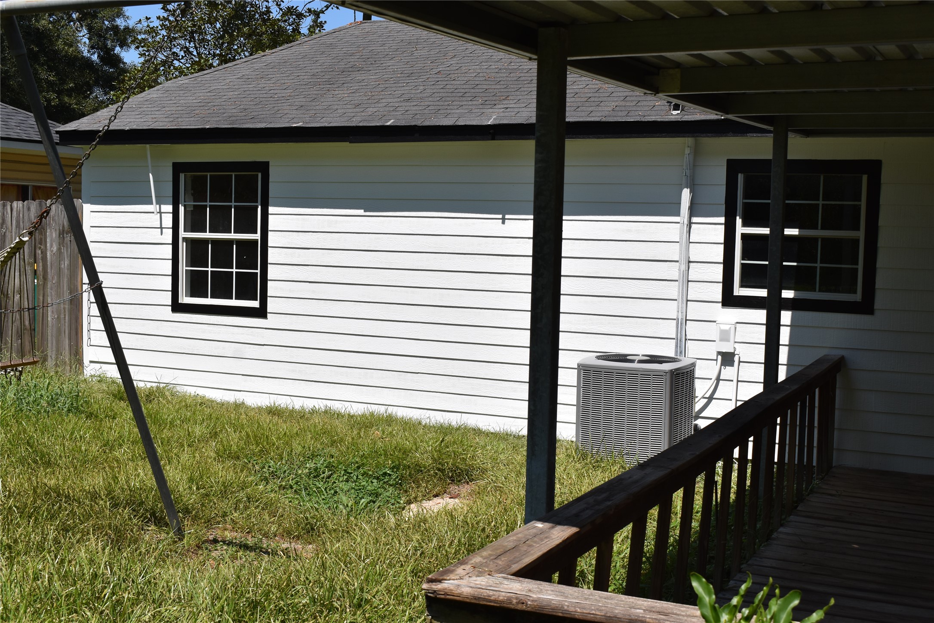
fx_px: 1167
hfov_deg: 43.6
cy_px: 312
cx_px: 467
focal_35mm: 45
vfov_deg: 29.9
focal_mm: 30
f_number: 11
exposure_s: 1/500
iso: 200
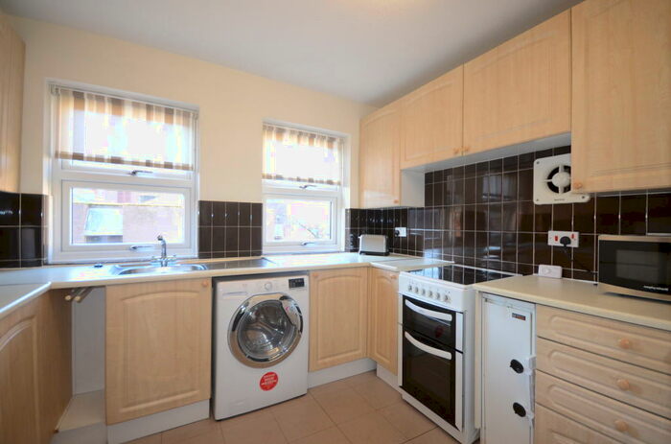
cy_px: 222
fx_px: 279
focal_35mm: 15
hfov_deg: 100.5
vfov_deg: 77.0
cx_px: 336
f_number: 5
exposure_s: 1/100
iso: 1400
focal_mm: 10
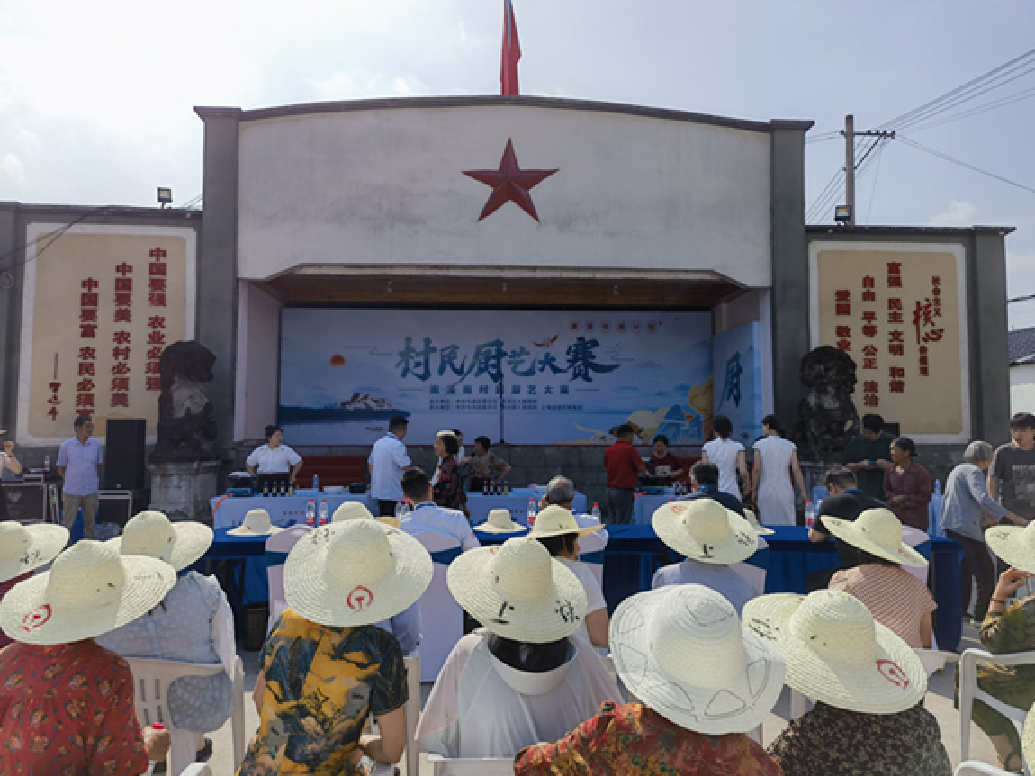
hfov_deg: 71.6
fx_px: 717
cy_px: 376
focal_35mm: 24
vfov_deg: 56.8
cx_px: 511
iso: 50
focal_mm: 6.67
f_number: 1.9
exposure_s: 1/8696
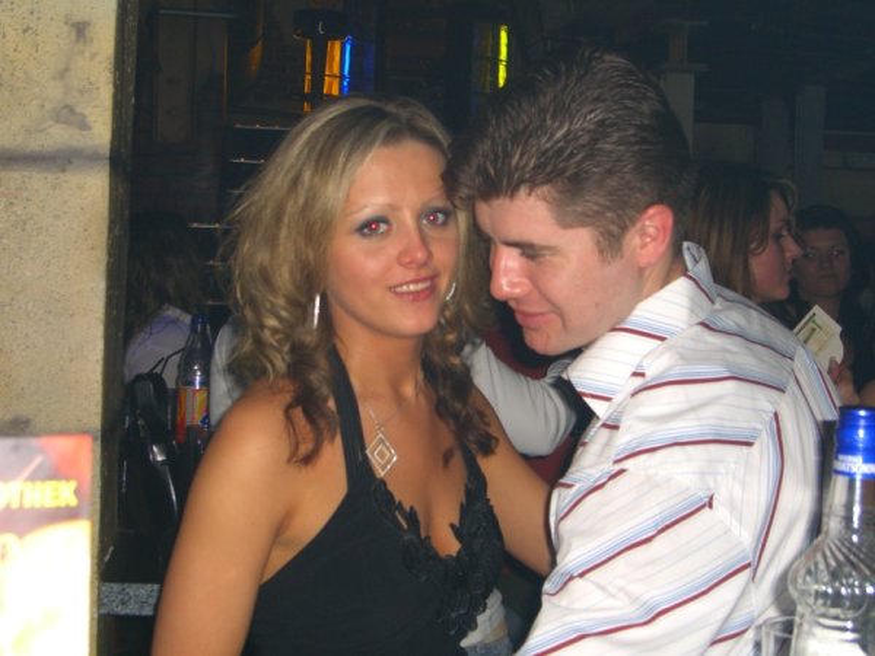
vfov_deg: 25.7
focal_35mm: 57
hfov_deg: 33.8
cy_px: 328
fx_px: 1441
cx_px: 438
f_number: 3.6
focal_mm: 11.8
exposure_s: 1/60
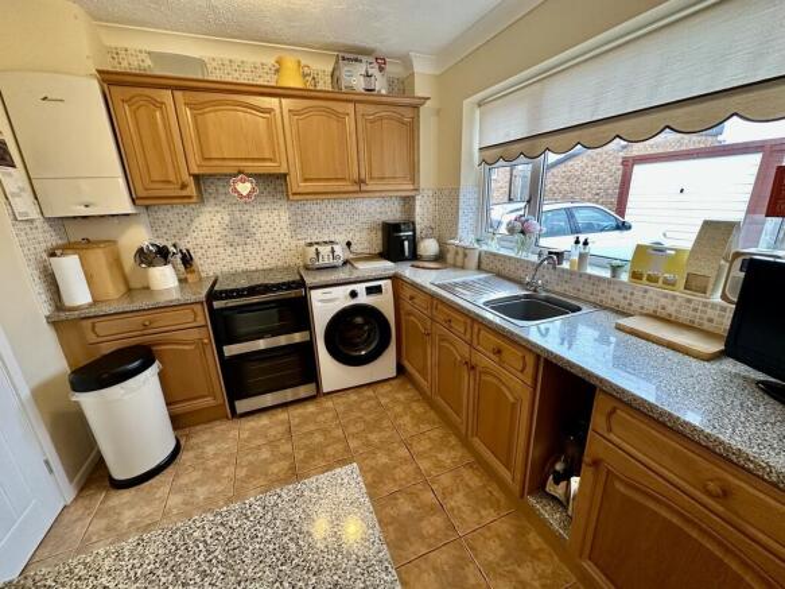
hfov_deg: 102.1
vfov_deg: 85.7
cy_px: 294
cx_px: 392
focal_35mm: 14
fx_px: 317
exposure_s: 1/100
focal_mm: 2.22
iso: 200
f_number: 2.2
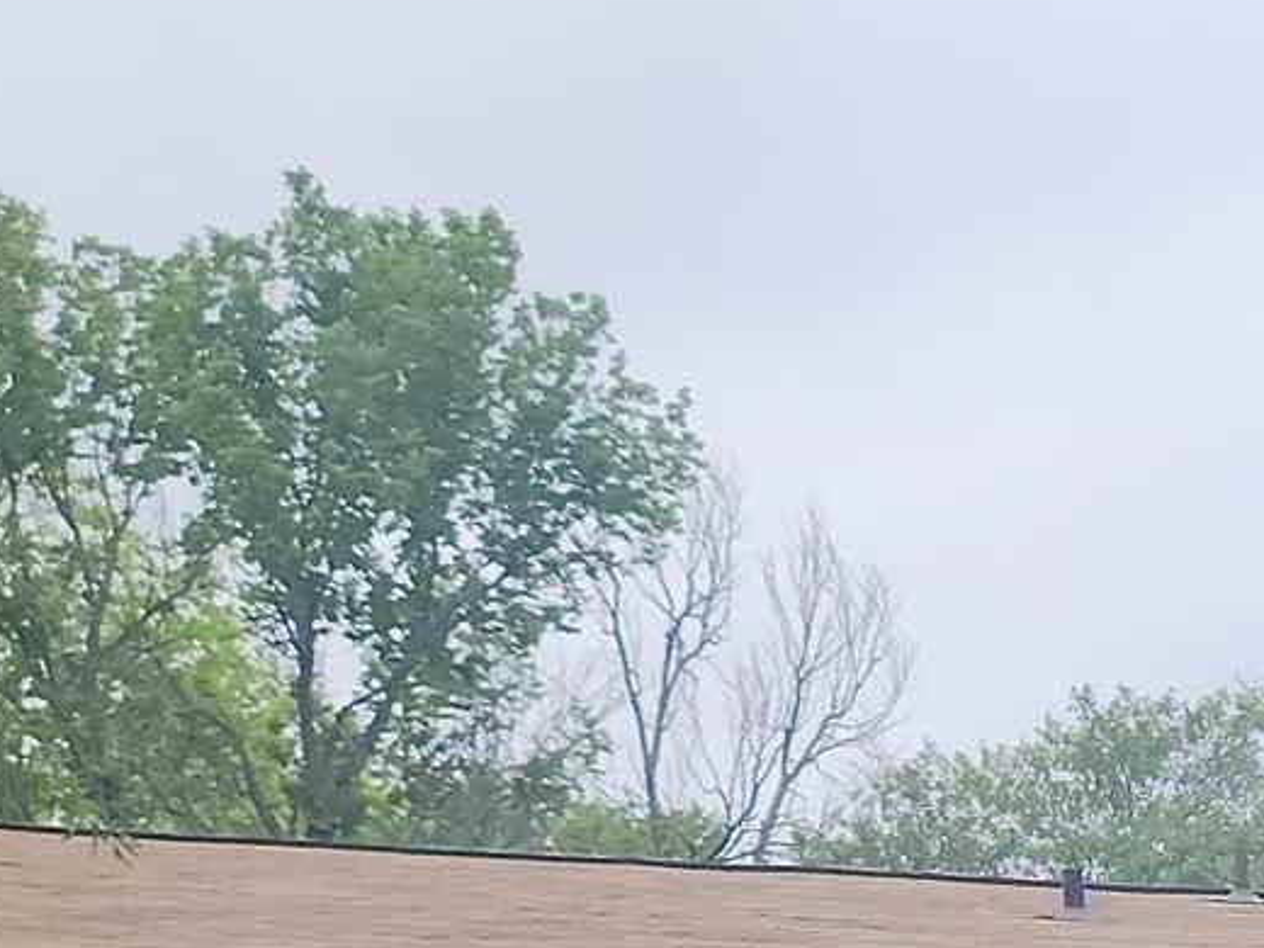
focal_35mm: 136
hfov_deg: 12.0
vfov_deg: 10.0
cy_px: 1945
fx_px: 4966
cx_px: 2939
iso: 20
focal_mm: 5.4
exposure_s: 1/1195
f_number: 1.8
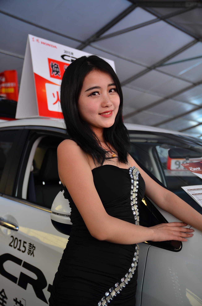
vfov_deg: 48.0
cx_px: 101
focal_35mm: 40
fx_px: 342
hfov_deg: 32.9
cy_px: 153
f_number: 2.8
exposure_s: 1/320
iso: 320
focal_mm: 27
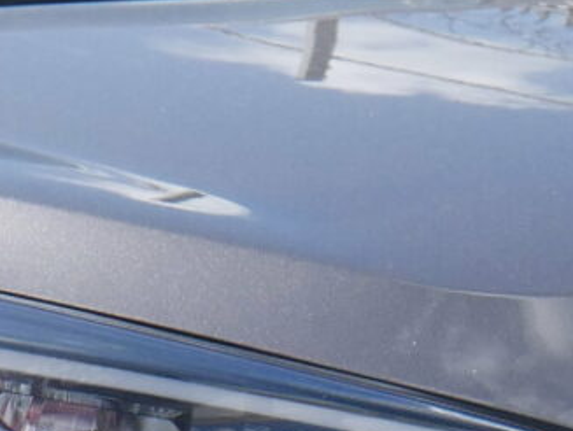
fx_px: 5187
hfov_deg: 6.3
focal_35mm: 313
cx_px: -126
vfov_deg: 4.7
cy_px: 484
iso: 400
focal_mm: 20
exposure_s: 1/2000
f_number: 4.4
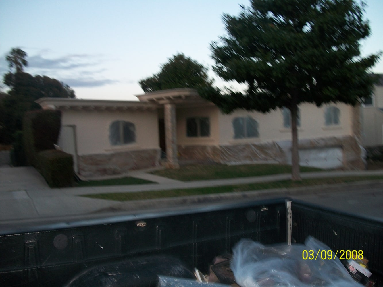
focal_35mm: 32
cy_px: 144
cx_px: 192
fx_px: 354
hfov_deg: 56.8
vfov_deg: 44.2
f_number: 2.9
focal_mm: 5.7
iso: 80
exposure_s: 1/100
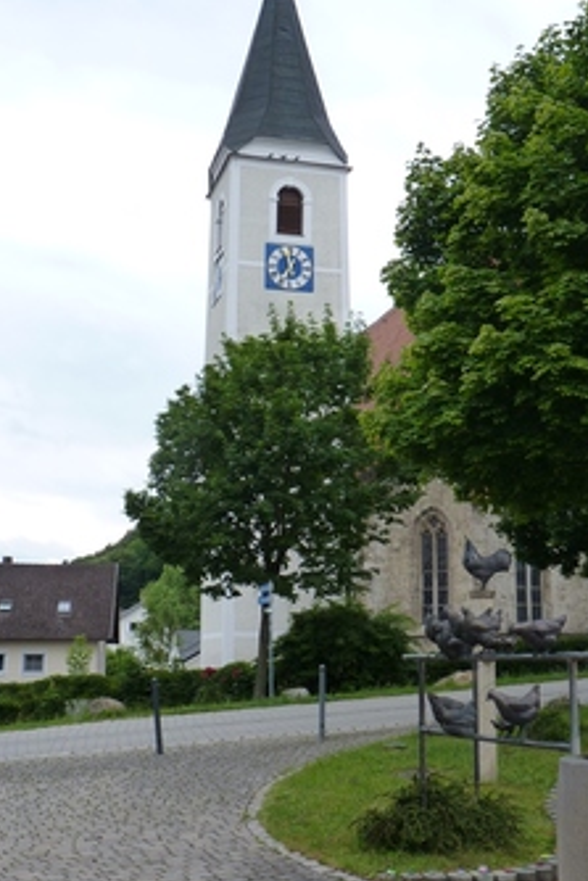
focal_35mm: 52
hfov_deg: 25.9
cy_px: 398
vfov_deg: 38.1
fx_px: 1273
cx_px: 367
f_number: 3
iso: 125
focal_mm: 6.8
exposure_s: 1/125
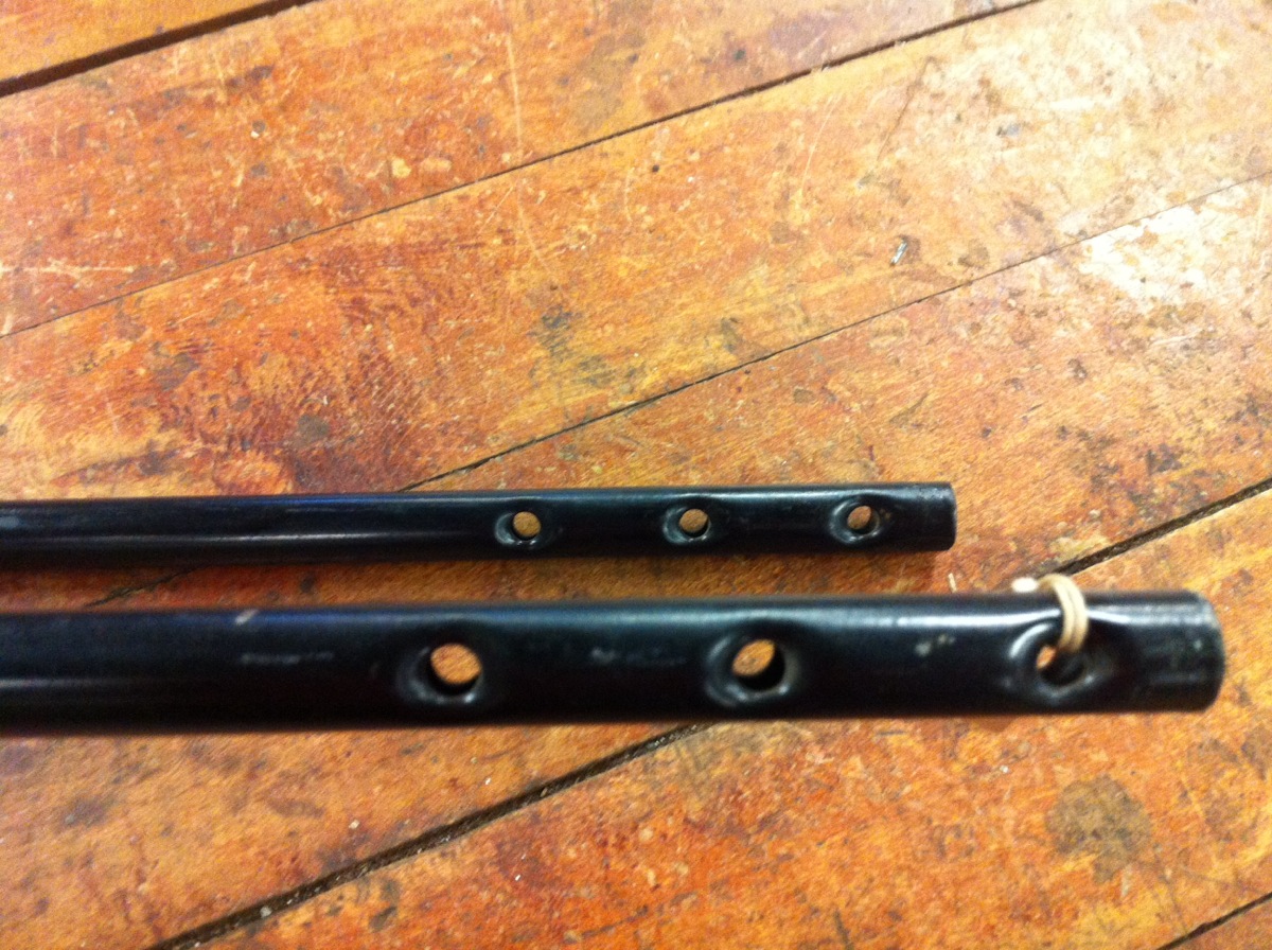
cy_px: 475
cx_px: 636
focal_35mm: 35
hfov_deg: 52.7
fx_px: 1284
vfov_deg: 40.6
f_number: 2.8
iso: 320
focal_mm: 3.85
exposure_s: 1/15
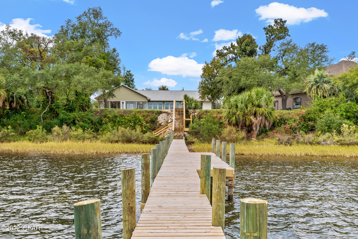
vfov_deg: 36.9
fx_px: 358
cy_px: 120
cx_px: 179
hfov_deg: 53.1
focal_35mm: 36
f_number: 10
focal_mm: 24
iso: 100
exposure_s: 1/100
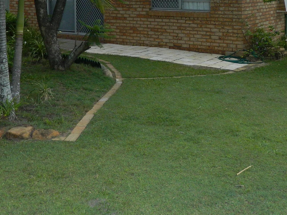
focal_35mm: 50
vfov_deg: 28.0
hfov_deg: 38.1
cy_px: 19
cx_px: 160
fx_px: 415
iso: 110
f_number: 3.1
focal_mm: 4.5
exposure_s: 1/1000
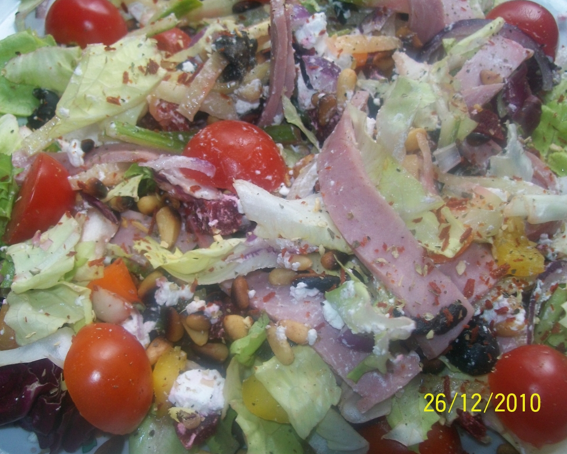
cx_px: 266
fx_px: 638
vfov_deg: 39.2
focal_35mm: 38
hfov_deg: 47.9
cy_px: 225
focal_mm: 6
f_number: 2.7
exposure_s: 1/30
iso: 80
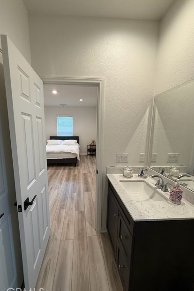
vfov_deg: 100.4
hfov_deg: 77.1
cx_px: 86
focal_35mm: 15
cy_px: 149
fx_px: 121
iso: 250
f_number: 2.2
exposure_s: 1/120
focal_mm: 2.22
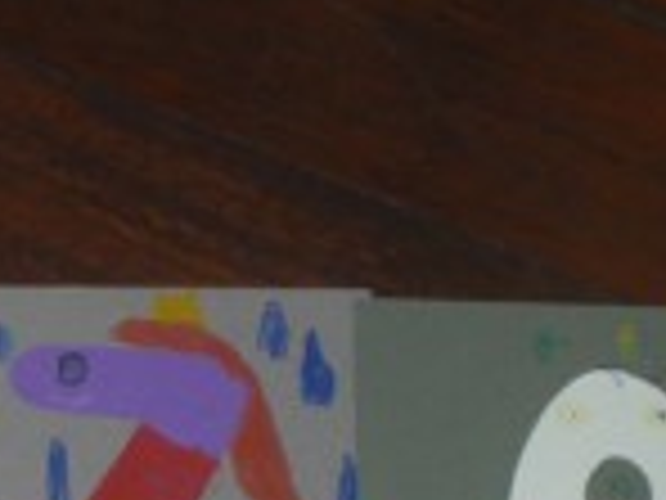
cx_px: -333
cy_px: 1027
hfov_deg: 12.1
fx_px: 3001
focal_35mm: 156
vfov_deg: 8.9
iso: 80
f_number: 2.8
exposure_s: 1/20
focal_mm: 5.9
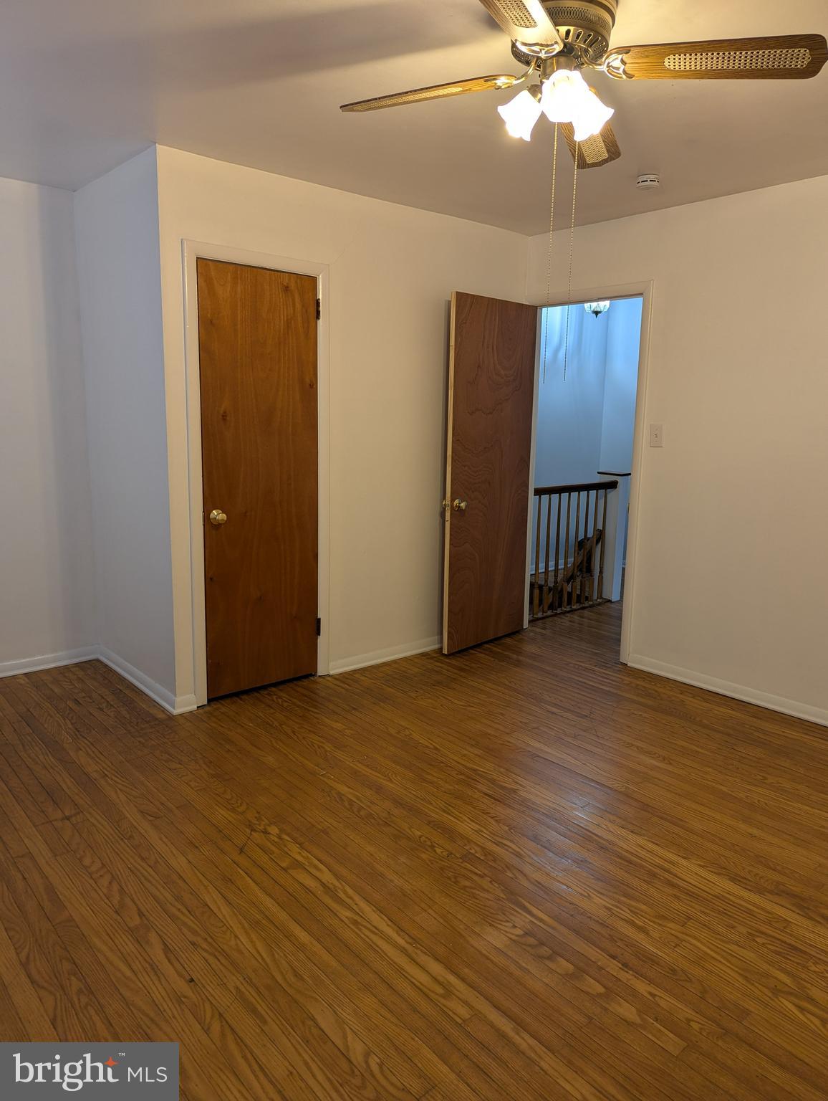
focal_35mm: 24
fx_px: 764
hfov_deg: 56.9
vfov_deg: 71.5
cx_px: 414
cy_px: 550
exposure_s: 1/30
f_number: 1.85
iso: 69
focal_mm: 6.81
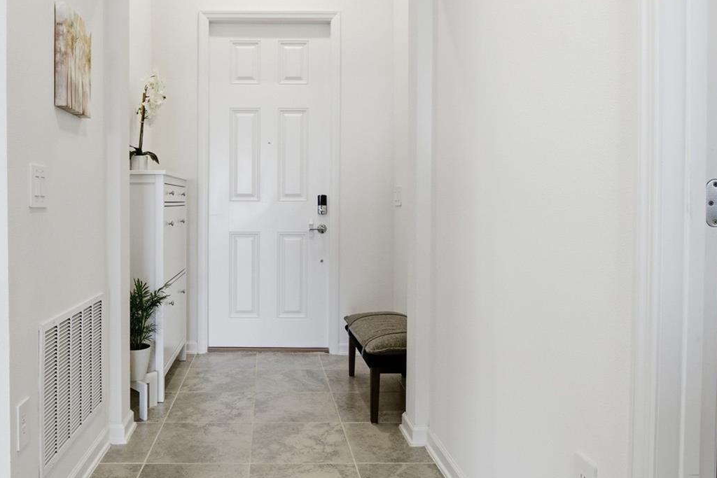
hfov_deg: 68.8
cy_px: 209
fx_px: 514
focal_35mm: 26
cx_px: 273
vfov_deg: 49.8
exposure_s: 1/30
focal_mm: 11
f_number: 9
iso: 200
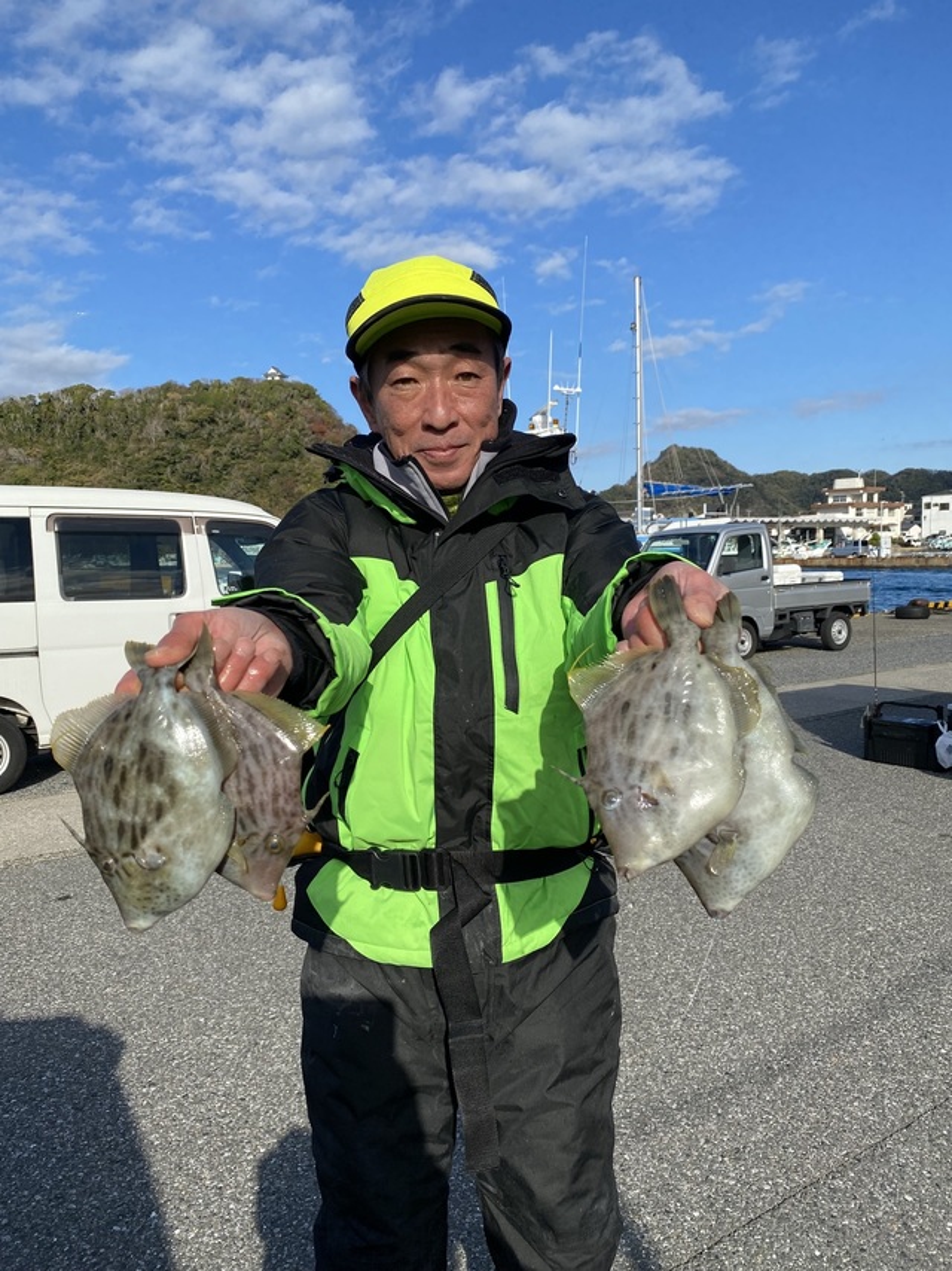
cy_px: 636
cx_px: 476
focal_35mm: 26
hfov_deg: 53.0
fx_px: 954
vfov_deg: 67.3
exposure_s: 1/3300
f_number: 1.8
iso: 32
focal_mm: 4.25
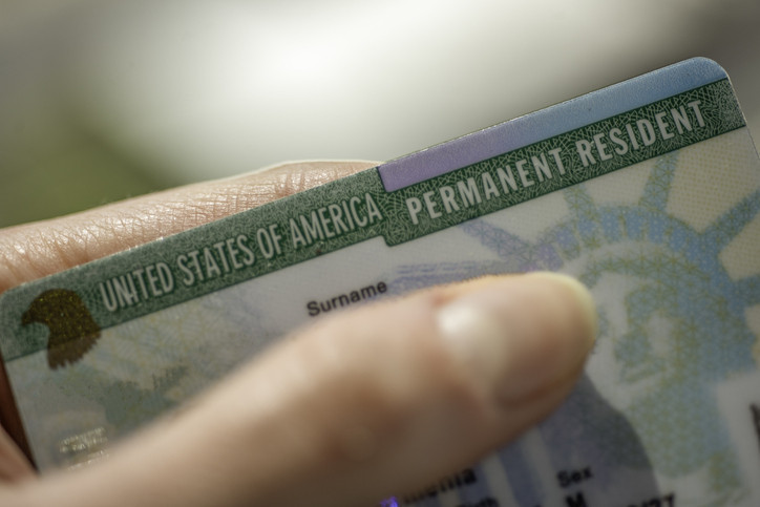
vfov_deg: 22.6
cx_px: 380
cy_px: 254
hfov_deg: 33.4
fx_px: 1267
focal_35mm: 60
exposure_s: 1/800
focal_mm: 60
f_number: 3.5
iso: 200
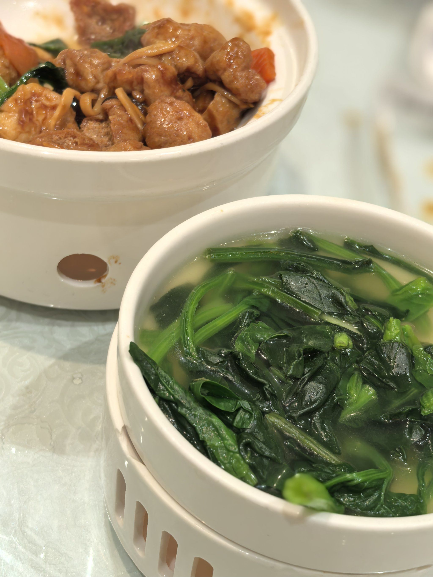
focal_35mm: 54
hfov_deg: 27.0
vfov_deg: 35.5
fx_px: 901
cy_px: 288
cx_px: 216
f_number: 2
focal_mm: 5.75
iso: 125
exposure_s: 1/100
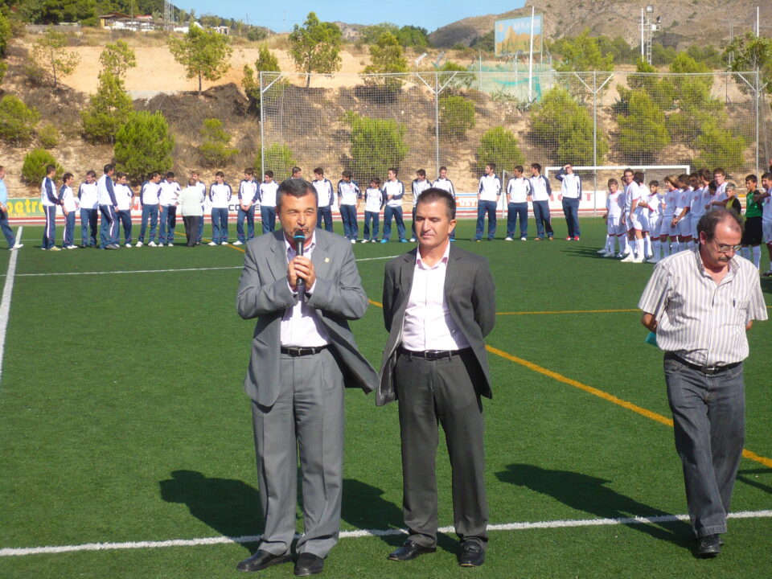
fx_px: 1873
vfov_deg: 17.6
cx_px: 386
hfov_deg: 23.3
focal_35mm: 84
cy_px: 290
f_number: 4.4
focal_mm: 13.9
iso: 100
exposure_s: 1/640
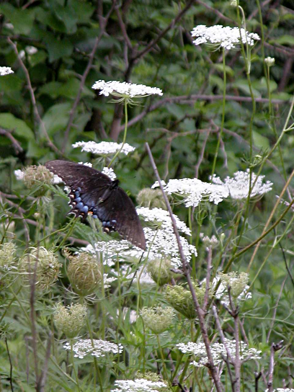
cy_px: 196
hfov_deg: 5.3
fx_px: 3171
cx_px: 147
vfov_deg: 7.1
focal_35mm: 280
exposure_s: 1/259
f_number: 4.2
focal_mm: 71.2
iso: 100
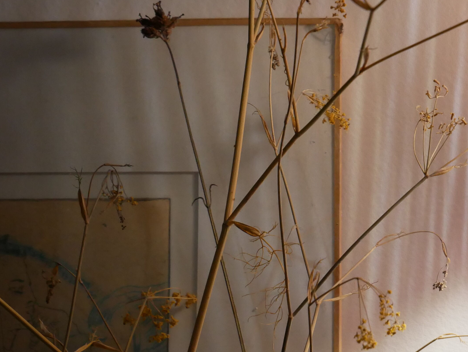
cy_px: 107
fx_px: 2042
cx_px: 391
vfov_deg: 9.8
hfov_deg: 13.0
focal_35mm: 151
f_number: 5.2
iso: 1250
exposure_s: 1/80
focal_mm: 35
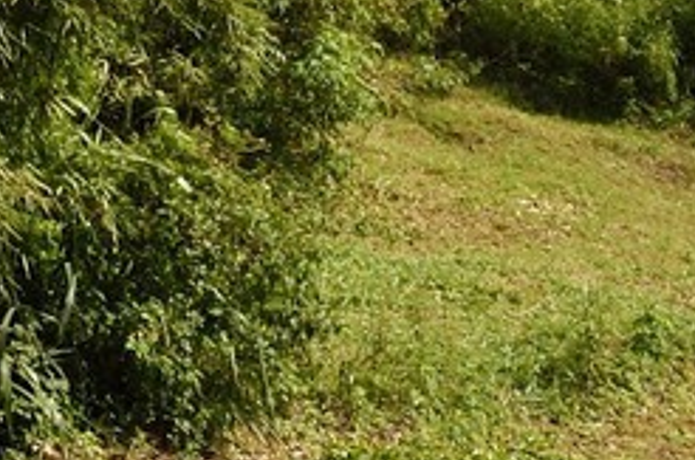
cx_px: -1463
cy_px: -612
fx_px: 3892
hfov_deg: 8.4
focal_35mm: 202
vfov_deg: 6.5
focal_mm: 31
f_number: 9
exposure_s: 1/1600
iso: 800
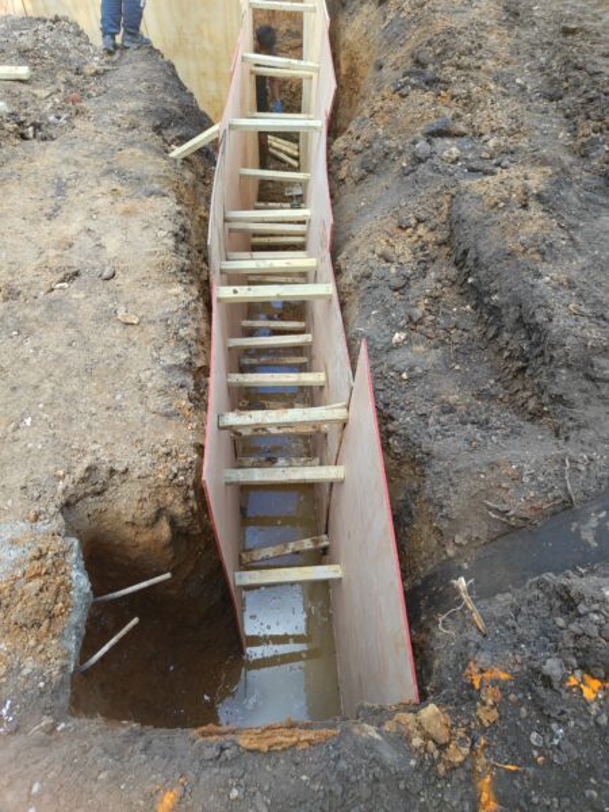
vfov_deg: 73.9
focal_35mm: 23
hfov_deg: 58.9
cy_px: 406
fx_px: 540
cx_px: 304
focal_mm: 5.59
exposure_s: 1/100
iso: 122
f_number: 1.88
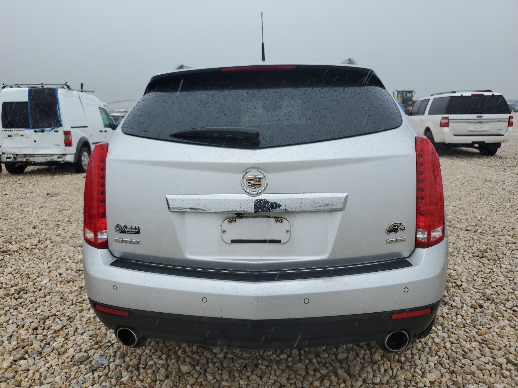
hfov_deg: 67.3
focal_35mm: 26
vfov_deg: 53.1
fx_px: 389
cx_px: 259
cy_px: 194
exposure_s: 1/435
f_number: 1.5
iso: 50
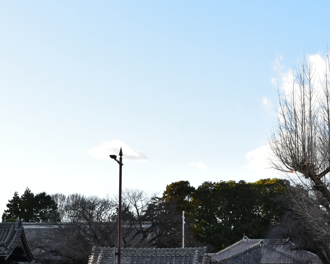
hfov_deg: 23.0
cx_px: 199
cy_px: 186
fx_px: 811
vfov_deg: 18.4
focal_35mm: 83
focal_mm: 30
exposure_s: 1/500
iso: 800
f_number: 8
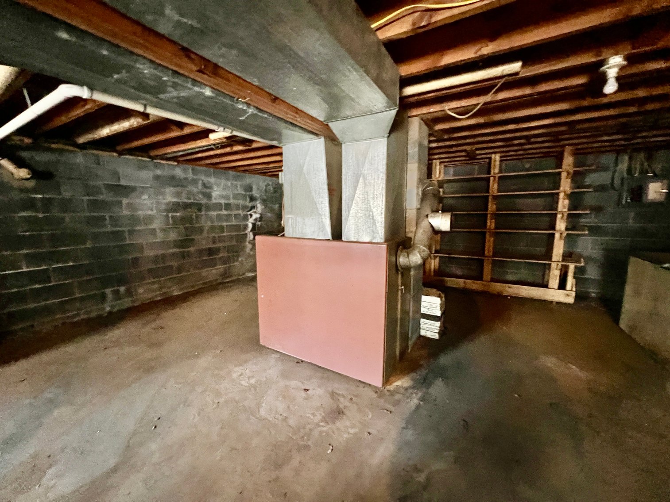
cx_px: 335
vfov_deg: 89.9
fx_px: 252
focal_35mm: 13
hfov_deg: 106.2
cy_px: 251
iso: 1000
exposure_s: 1/30
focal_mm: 1.57
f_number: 1.8
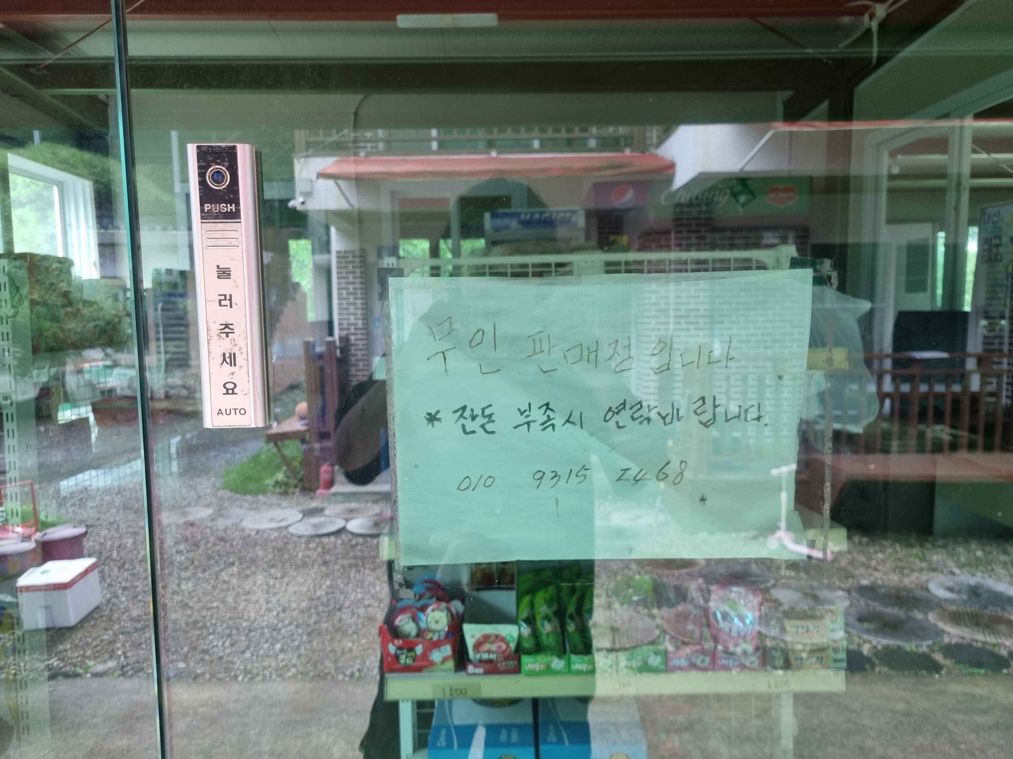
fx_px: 761
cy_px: 380
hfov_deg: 67.3
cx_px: 506
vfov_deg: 53.1
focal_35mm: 26
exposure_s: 1/120
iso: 200
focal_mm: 5.4
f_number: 1.8
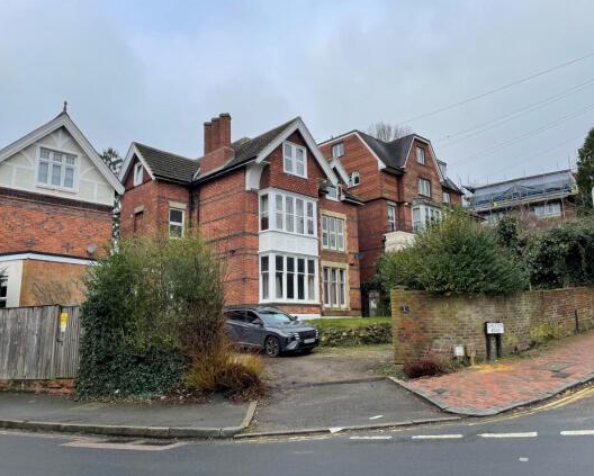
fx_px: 493
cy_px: 240
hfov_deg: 62.1
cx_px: 318
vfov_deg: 51.6
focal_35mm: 28
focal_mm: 4.2
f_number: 1.6
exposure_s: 1/1887
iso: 32
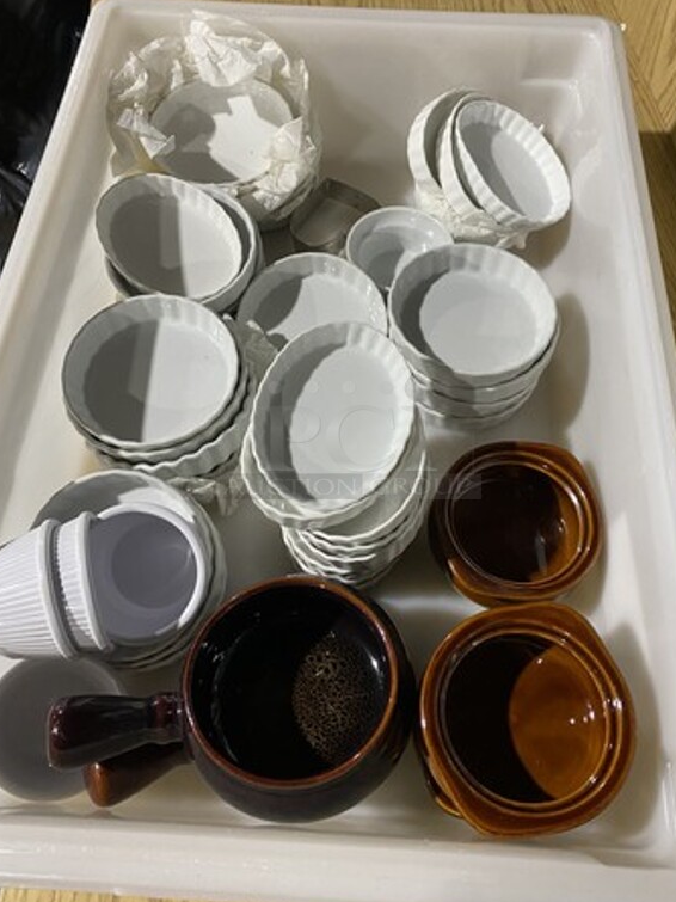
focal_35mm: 28
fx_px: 729
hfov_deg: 49.7
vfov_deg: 63.4
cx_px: 349
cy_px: 437
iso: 250
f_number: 1.8
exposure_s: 1/60
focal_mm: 4.25
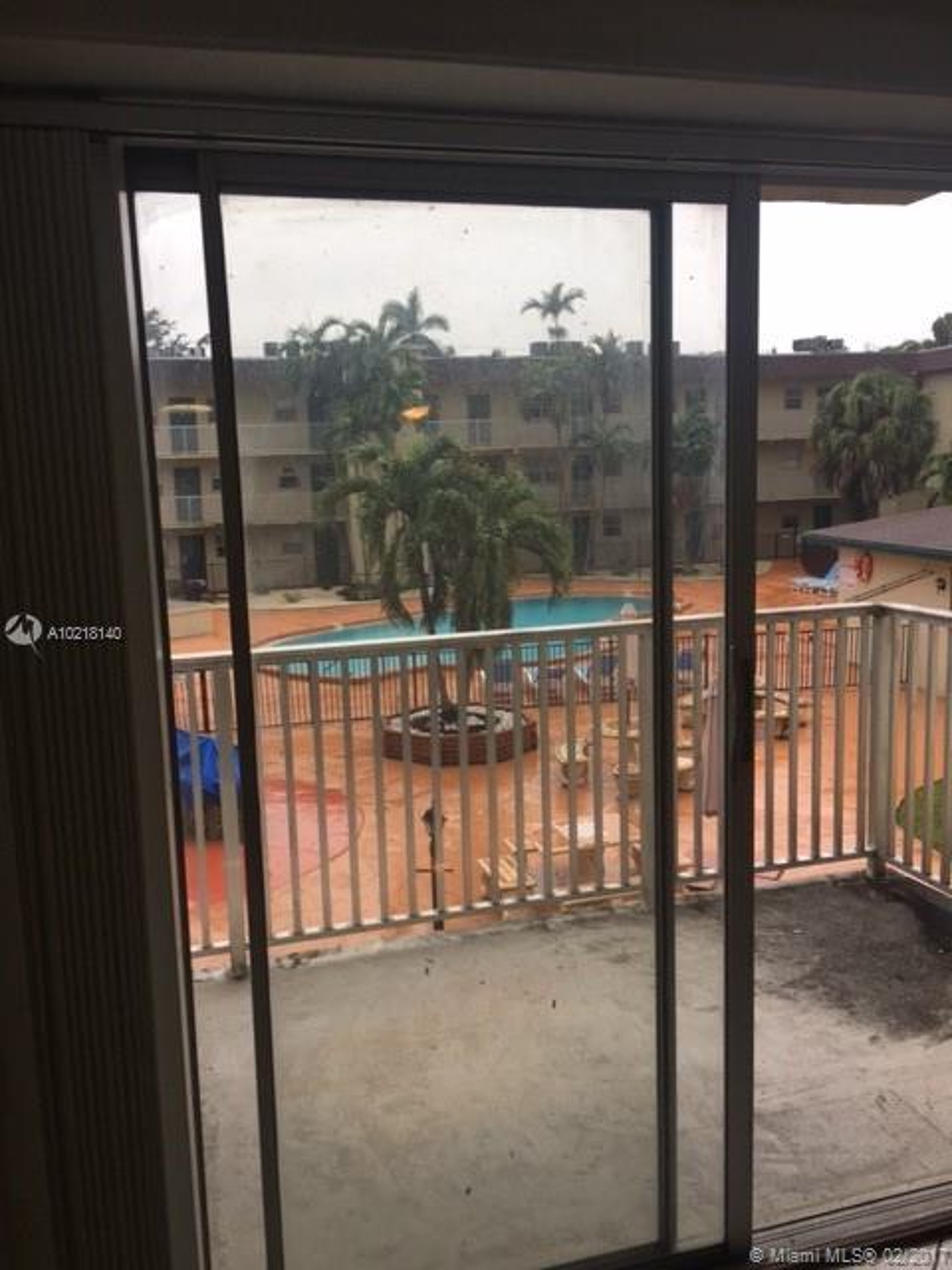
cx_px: 476
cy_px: 635
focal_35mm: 29
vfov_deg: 61.7
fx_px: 1063
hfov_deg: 48.2
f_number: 2.2
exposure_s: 1/120
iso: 32
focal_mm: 4.15
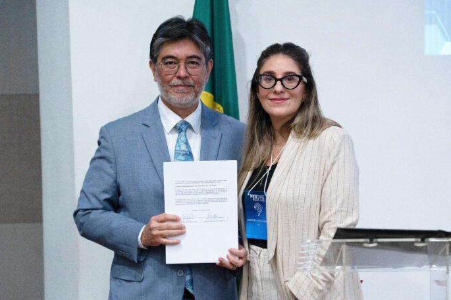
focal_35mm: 92
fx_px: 1152
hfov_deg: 22.2
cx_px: 224
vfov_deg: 14.8
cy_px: 163
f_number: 4
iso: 2000
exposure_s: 1/125
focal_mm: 82
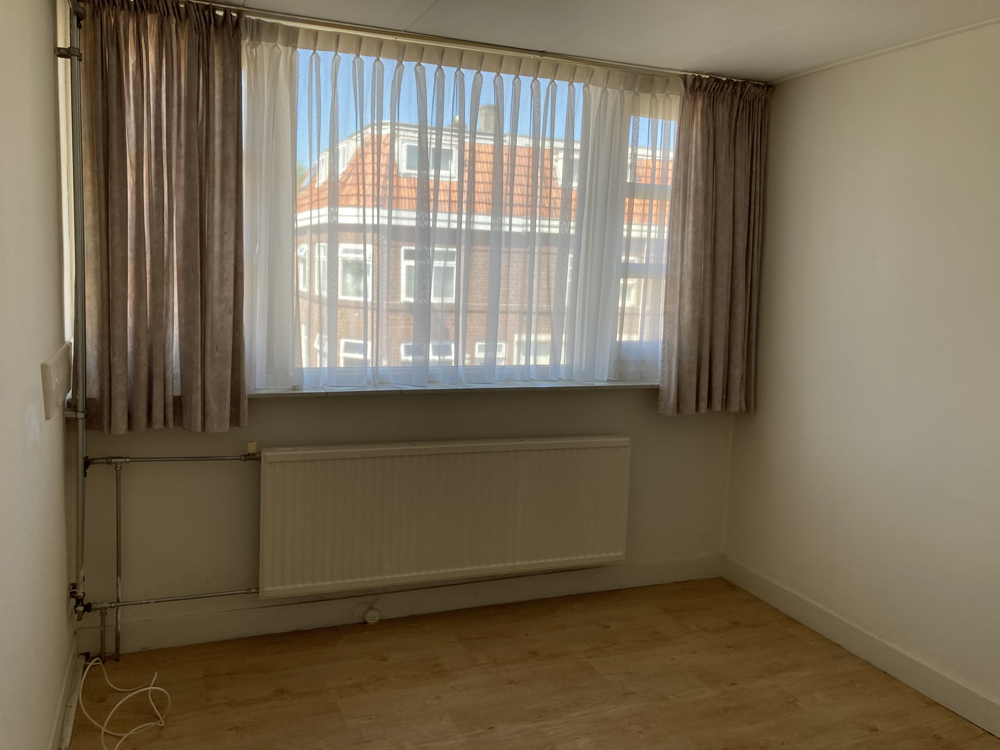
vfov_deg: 49.7
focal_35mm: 28
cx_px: 500
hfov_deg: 63.4
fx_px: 809
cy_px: 375
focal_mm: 3.99
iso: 25
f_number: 1.8
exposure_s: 1/121
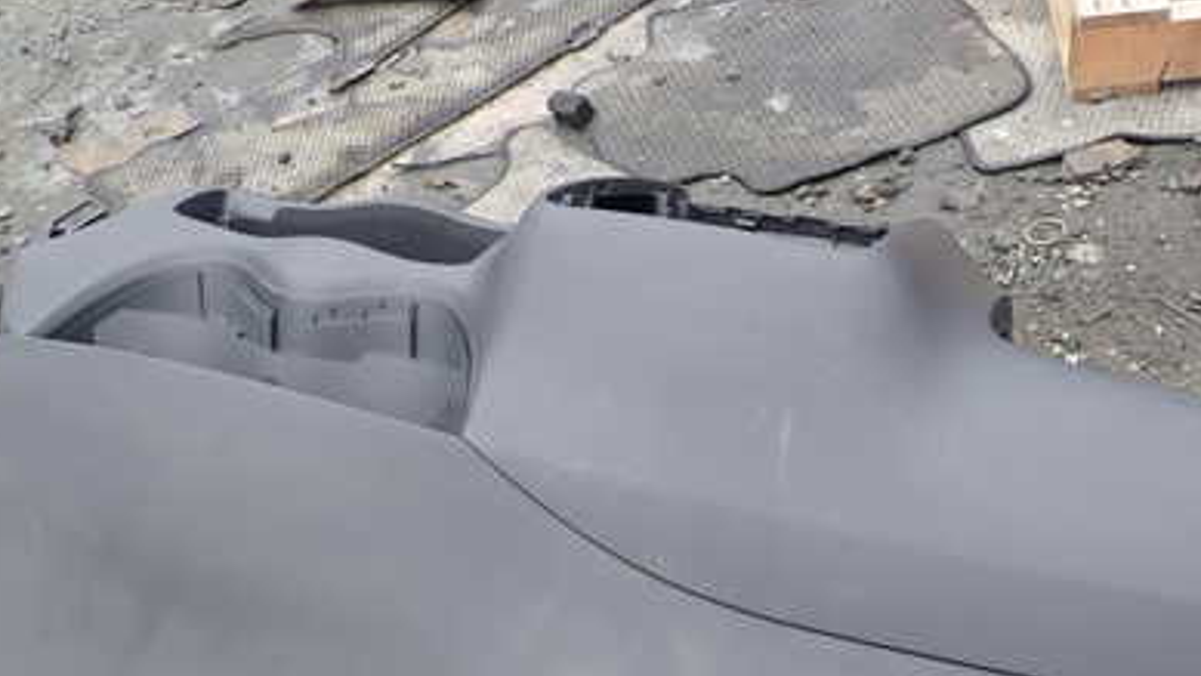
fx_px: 1338
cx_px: 753
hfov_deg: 47.9
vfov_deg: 27.4
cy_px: 608
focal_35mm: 42
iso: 100
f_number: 2.8
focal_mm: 4.5
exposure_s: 1/320
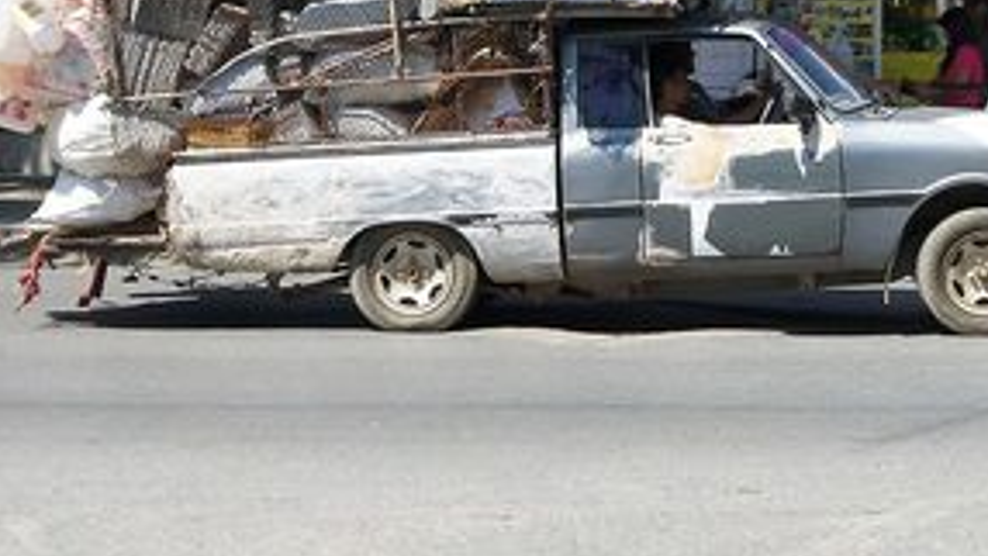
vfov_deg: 8.9
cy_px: 33
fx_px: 3540
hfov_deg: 15.8
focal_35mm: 135
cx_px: 701
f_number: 8
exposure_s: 1/250
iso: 200
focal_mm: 41
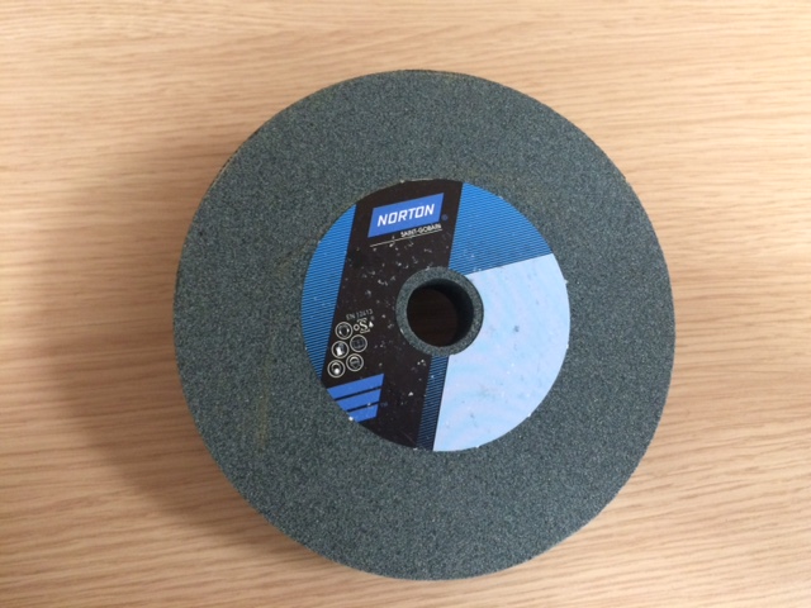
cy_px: 304
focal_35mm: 29
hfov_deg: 61.7
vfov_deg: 48.2
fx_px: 679
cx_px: 406
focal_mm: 4.15
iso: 320
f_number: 2.2
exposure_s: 1/33
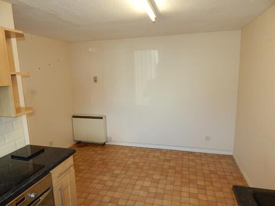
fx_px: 175
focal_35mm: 22
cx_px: 138
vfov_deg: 61.1
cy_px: 103
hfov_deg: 76.4
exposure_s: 1/30
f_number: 3
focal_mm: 4
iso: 125
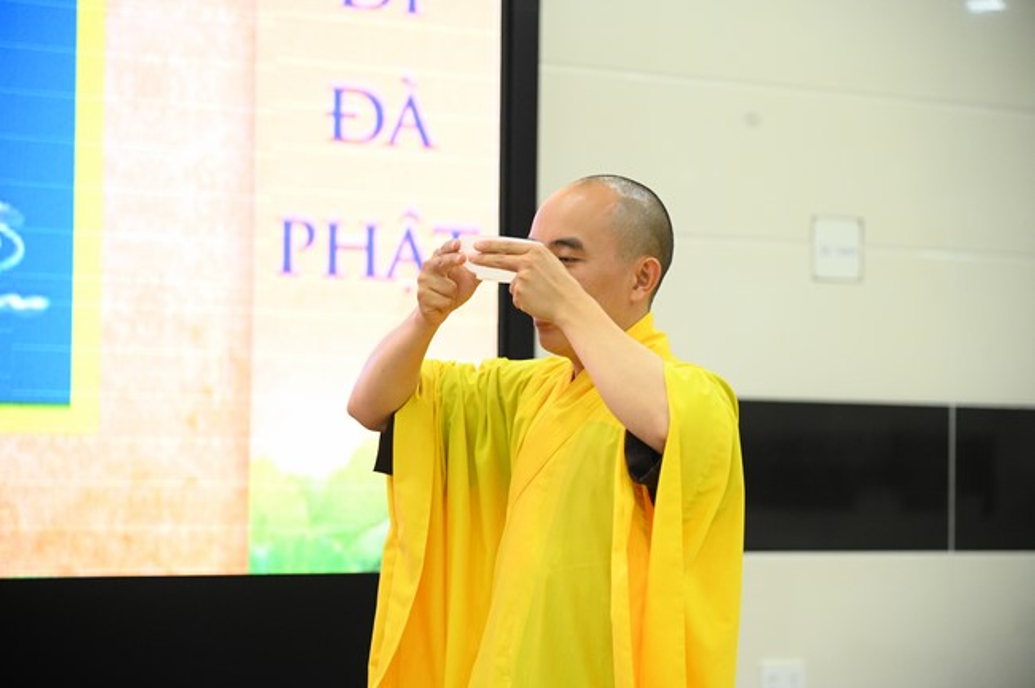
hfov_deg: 19.5
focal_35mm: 105
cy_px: 344
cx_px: 518
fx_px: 3016
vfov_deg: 13.0
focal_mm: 105
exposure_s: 1/160
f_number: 4
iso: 4000
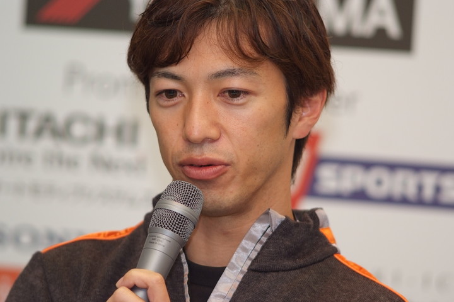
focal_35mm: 270
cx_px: 227
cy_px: 151
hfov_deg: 7.6
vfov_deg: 5.1
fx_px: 3405
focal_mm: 180
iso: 800
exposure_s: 1/125
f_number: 2.8
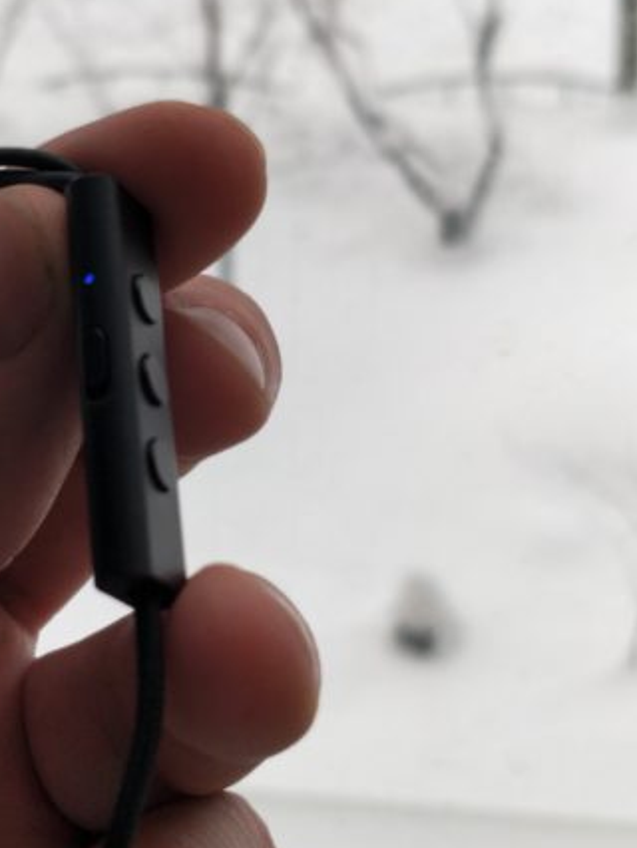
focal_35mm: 38
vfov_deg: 48.8
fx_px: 931
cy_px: 359
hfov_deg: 37.1
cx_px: 185
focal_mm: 4.1
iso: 125
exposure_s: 1/100
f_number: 1.7
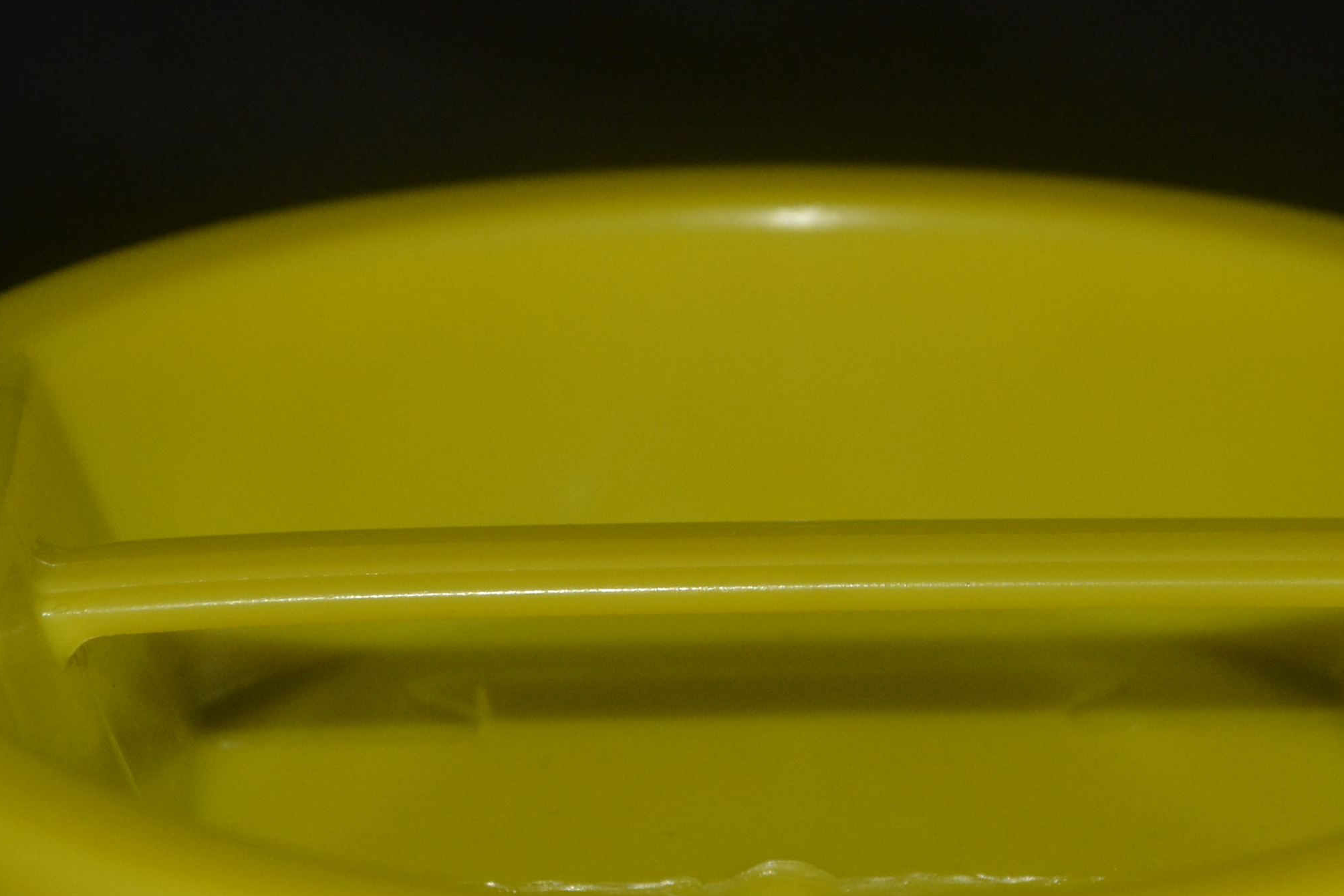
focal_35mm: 165
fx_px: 6160
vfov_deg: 8.3
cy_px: 518
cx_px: 794
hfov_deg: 12.4
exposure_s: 1/60
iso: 640
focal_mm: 48
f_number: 5.6
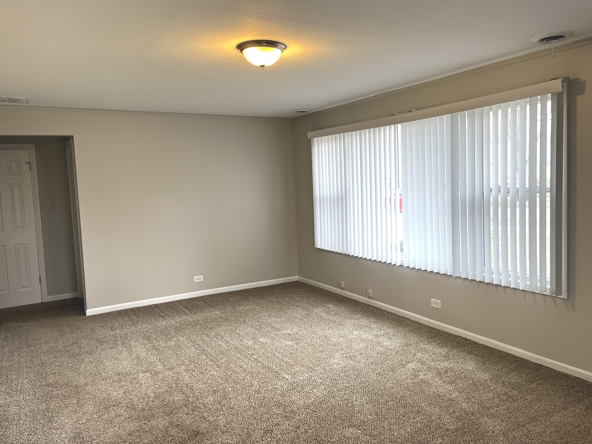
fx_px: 445
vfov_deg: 53.1
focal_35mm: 26
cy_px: 222
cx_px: 296
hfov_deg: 67.3
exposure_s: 1/120
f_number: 1.6
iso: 64
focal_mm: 5.1
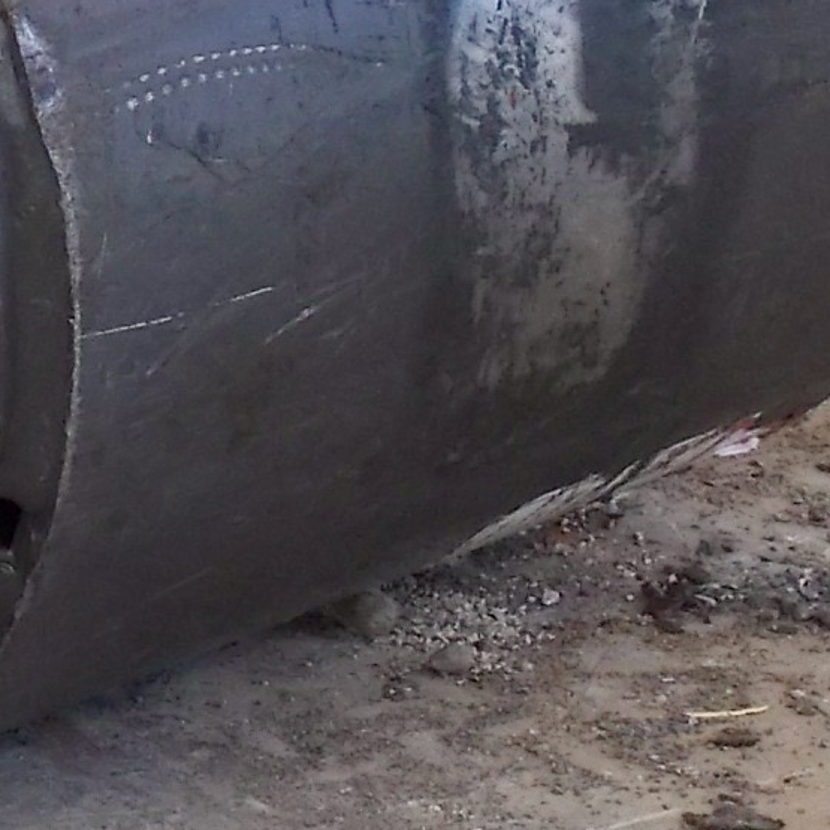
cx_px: -159
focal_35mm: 470
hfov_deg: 3.7
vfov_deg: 3.7
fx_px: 12750
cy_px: 147
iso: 180
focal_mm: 23
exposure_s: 1/60
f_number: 6.5
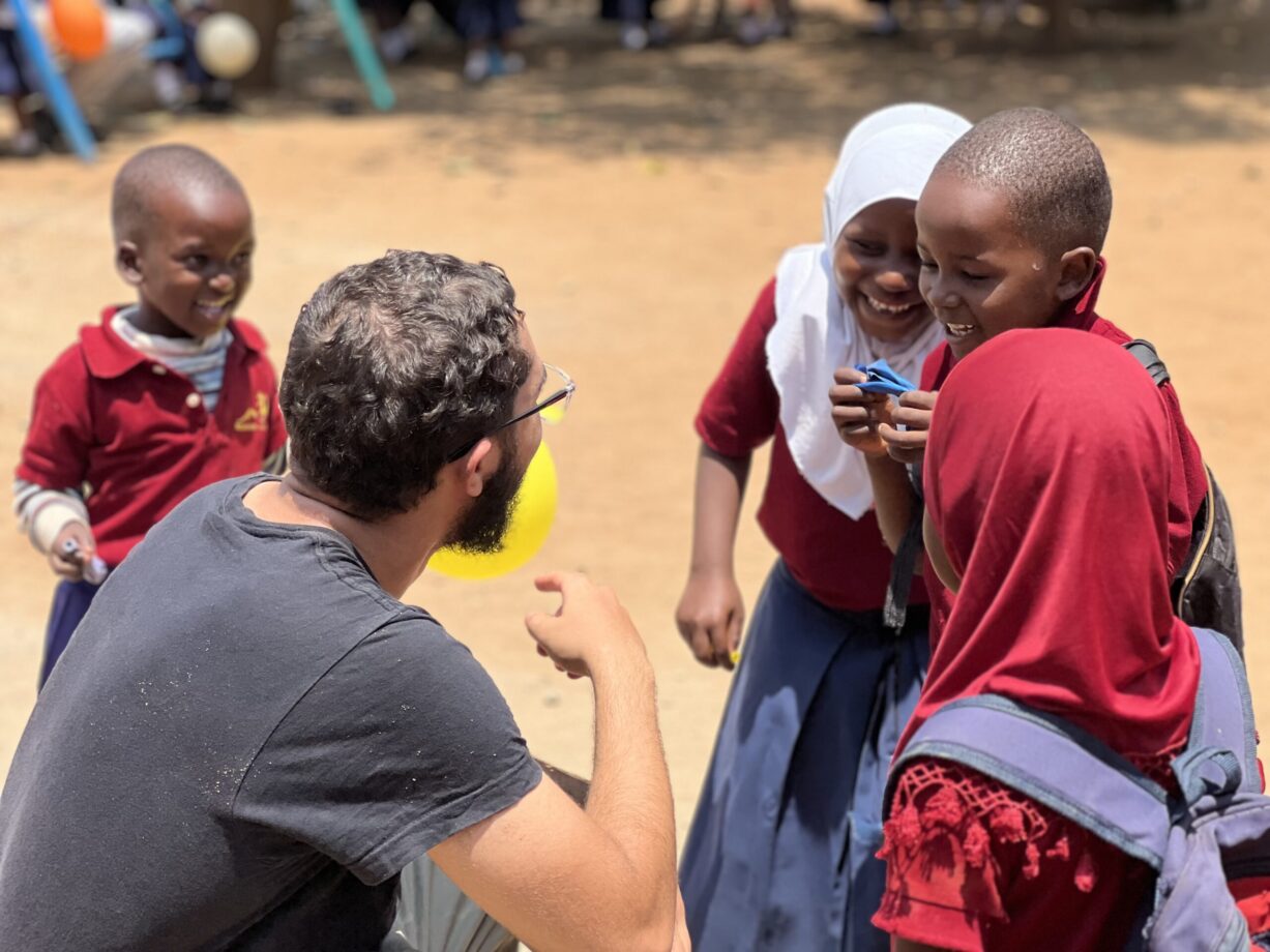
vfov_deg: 19.1
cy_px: 476
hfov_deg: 25.3
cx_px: 635
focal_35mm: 77
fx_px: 2825
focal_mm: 9
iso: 32
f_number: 2.8
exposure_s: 1/717
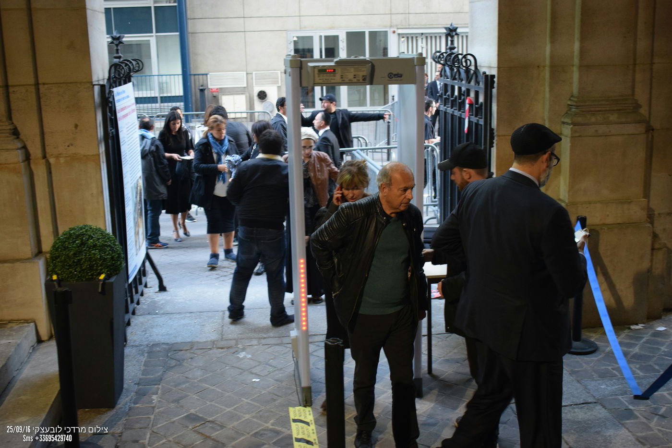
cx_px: 336
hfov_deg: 47.9
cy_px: 224
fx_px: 756
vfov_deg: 33.0
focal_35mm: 40
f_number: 4
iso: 1600
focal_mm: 27
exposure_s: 1/60
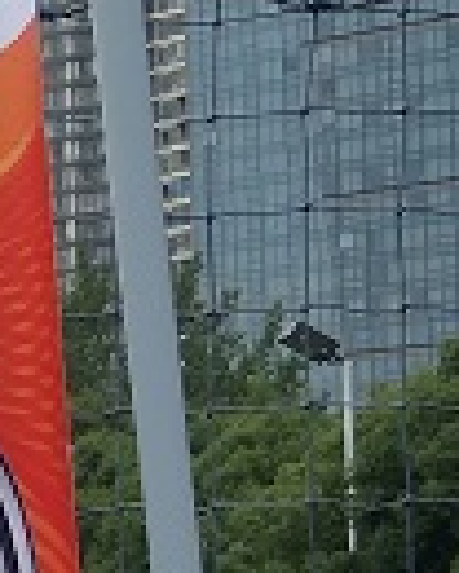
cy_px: 639
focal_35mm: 152
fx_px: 2581
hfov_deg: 7.6
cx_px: -1284
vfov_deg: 12.5
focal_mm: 3.79
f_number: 2
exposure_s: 1/646
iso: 50
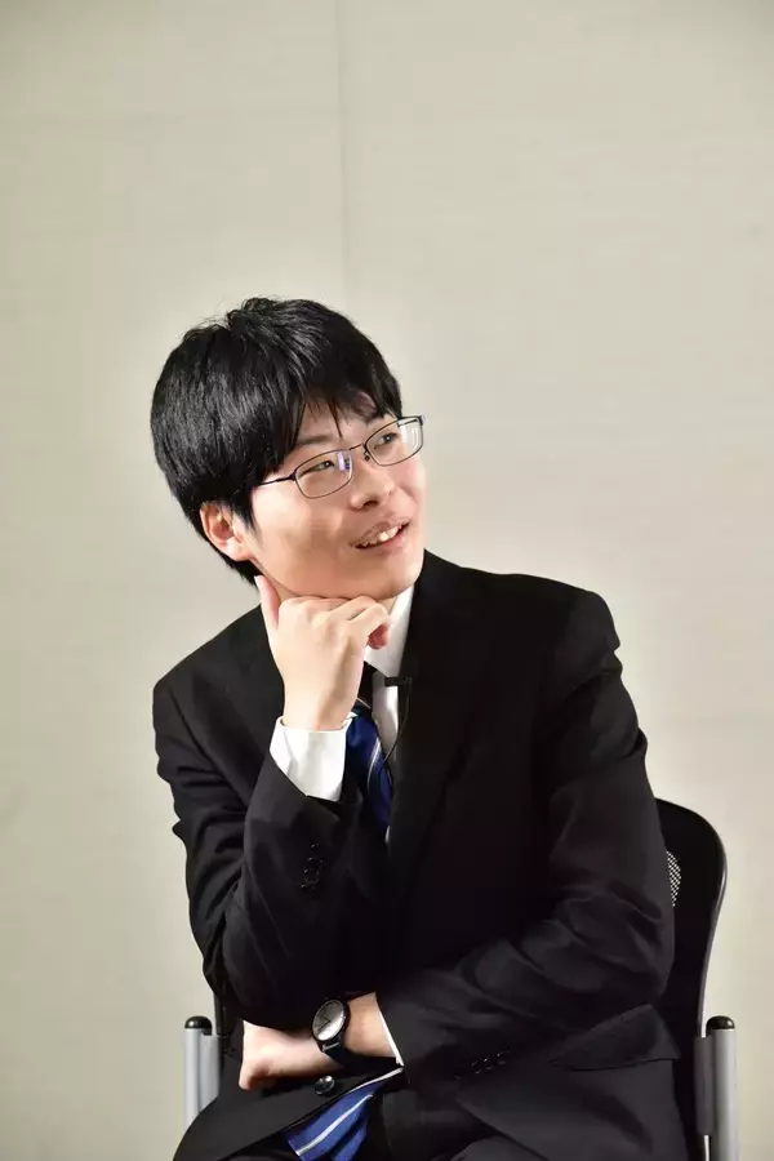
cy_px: 580
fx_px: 3934
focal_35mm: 122
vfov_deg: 16.8
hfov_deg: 11.2
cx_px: 387
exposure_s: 1/125
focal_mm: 122
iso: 3200
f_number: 5.6
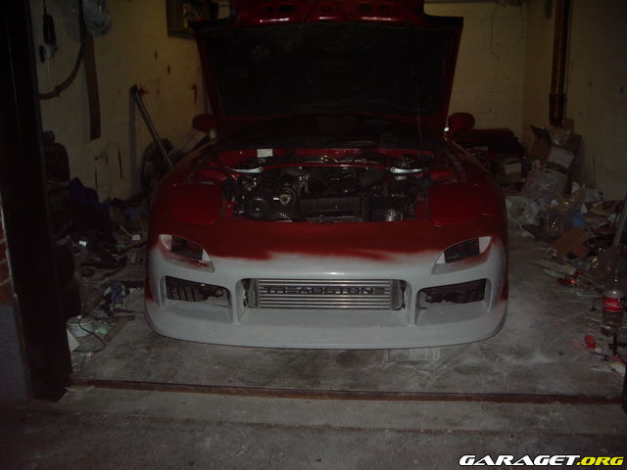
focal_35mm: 35
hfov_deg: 52.6
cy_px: 235
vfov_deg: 40.7
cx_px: 314
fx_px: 634
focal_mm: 5.8
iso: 100
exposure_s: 1/40
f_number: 2.6
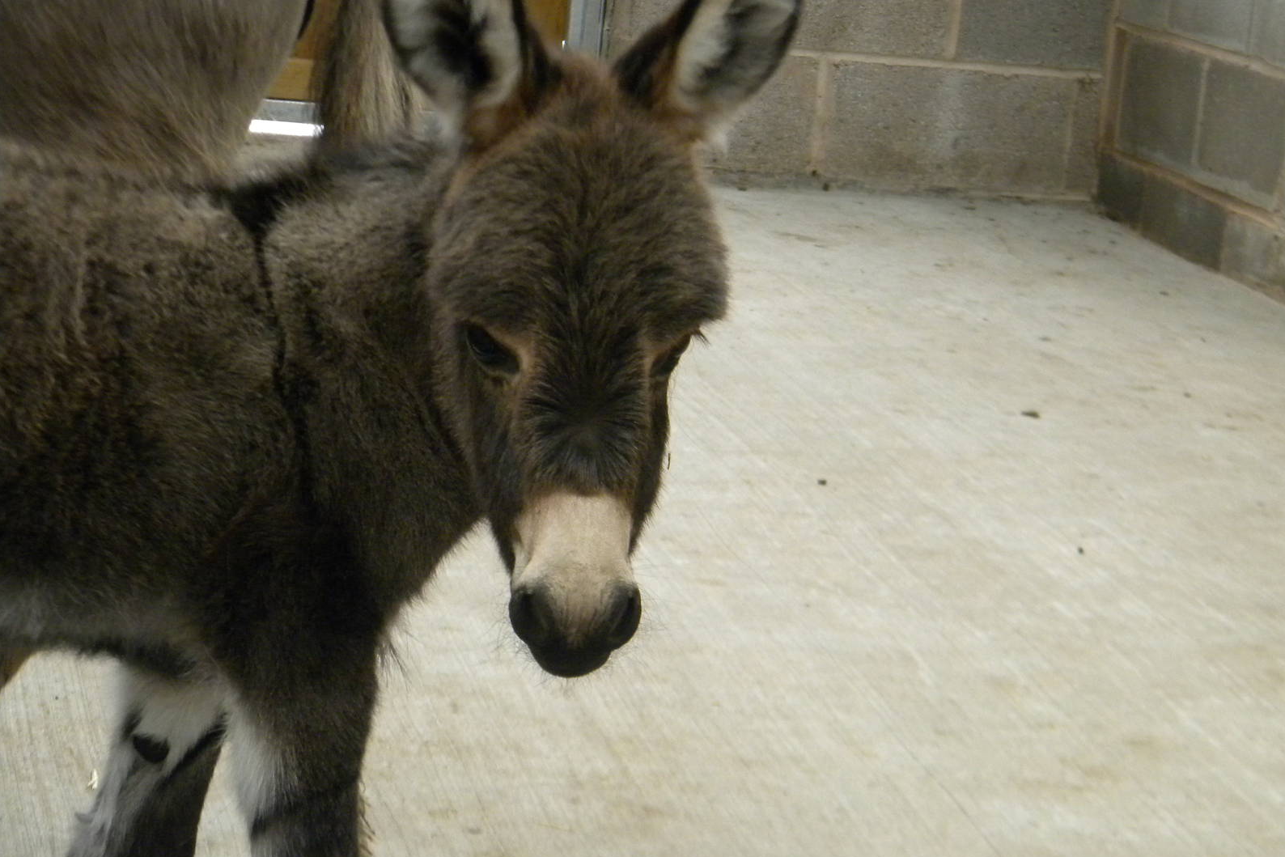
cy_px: 427
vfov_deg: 12.5
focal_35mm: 110
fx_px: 3926
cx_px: 645
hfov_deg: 18.6
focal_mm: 19
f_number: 4.7
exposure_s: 1/140
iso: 442
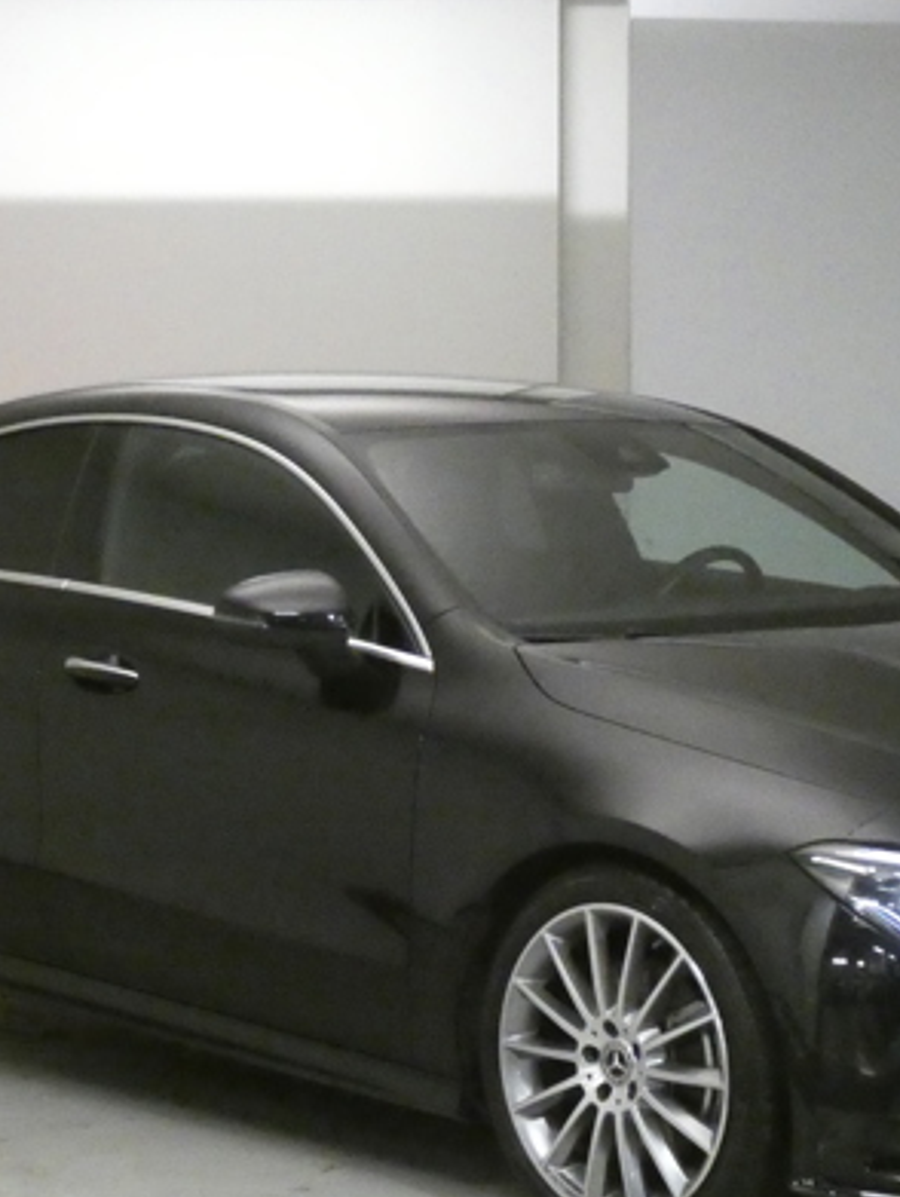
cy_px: 863
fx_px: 3253
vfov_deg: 20.7
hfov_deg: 15.7
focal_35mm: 94
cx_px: 487
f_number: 3.8
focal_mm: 8.2
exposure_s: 1/125
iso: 2500
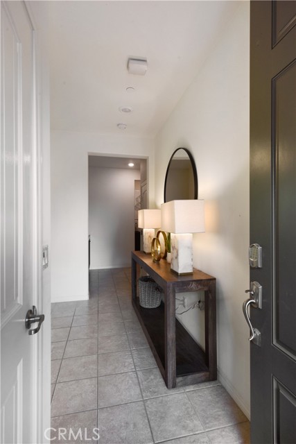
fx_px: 222
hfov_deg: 67.4
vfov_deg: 90.0
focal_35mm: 18
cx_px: 148
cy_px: 222
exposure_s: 1/40
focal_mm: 18
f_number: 10
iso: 400
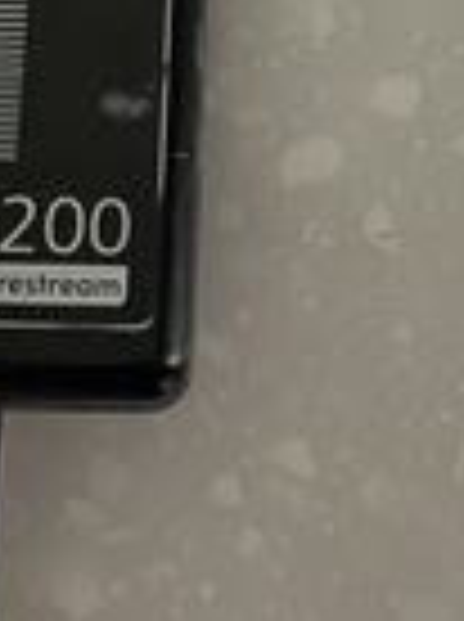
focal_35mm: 73
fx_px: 1309
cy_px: 218
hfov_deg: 20.1
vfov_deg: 26.6
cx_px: 194
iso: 100
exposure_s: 1/50
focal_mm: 4.2
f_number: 1.6
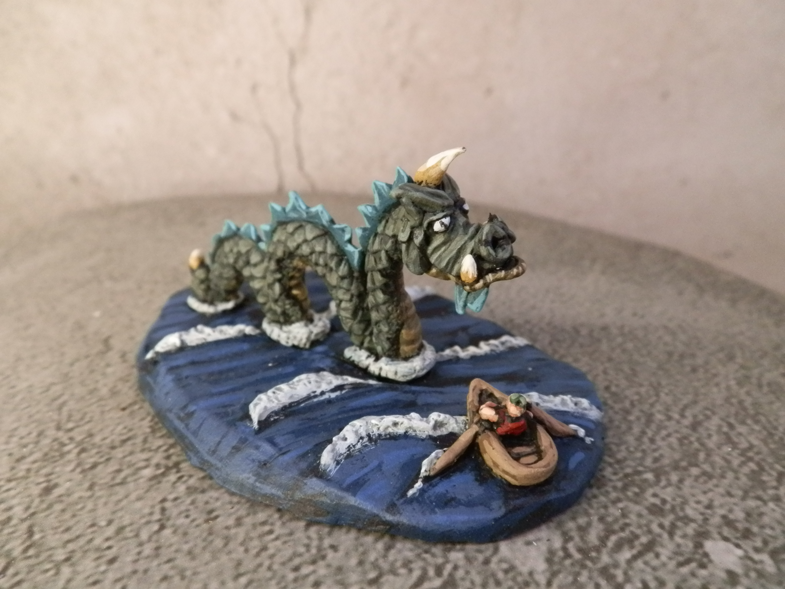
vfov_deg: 49.7
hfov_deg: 63.4
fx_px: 635
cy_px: 294
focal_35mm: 28
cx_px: 392
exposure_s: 1/100
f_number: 3.1
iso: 400
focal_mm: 5
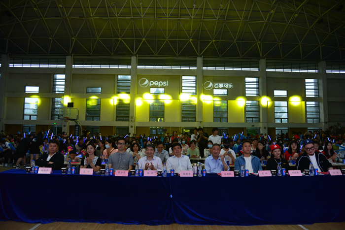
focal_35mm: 24
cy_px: 115
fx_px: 230
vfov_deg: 53.2
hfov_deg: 73.7
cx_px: 172
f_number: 4
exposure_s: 1/125
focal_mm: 24
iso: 1600
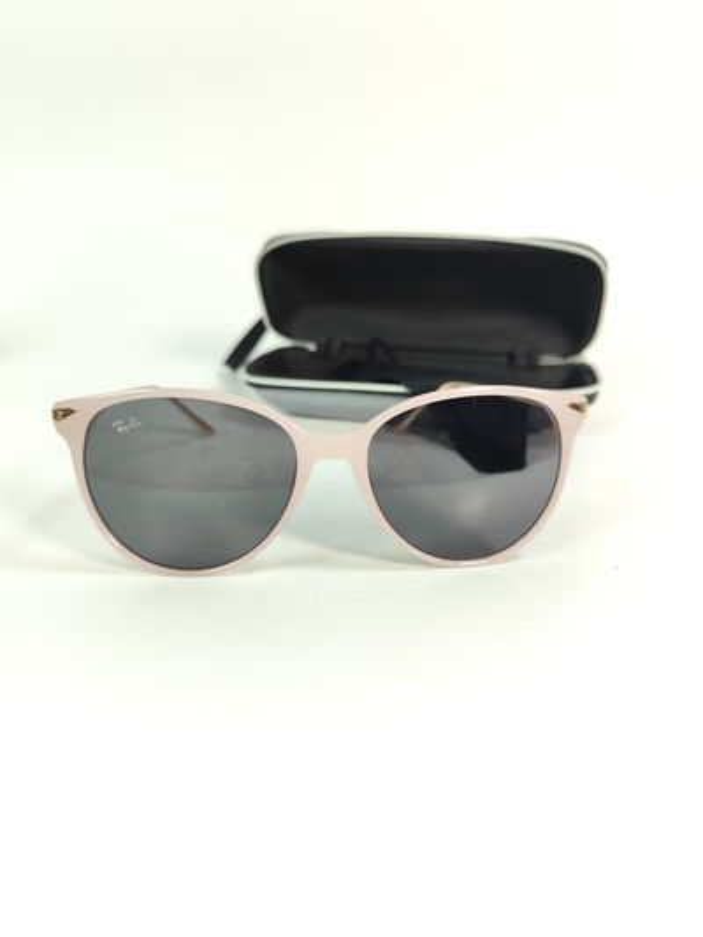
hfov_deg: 58.9
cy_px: 468
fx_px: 623
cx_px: 352
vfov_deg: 73.9
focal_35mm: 23
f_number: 1.65
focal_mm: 6.19
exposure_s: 1/100
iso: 250
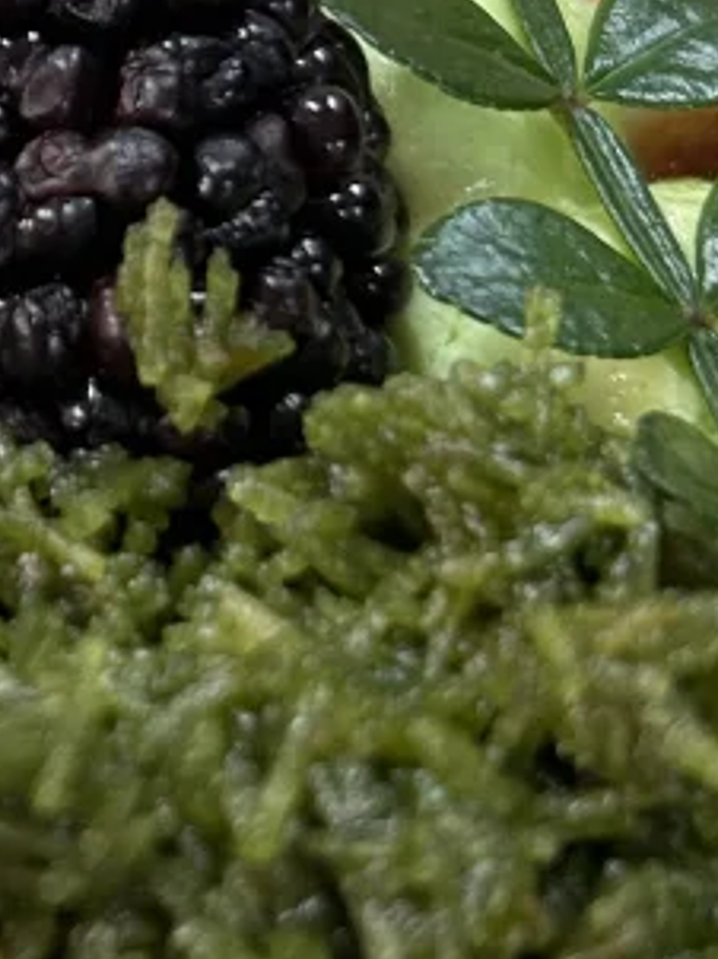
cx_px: -226
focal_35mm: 124
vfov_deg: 15.7
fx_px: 3434
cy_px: 108
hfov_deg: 11.6
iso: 160
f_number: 1.5
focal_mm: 5.7
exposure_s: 1/50
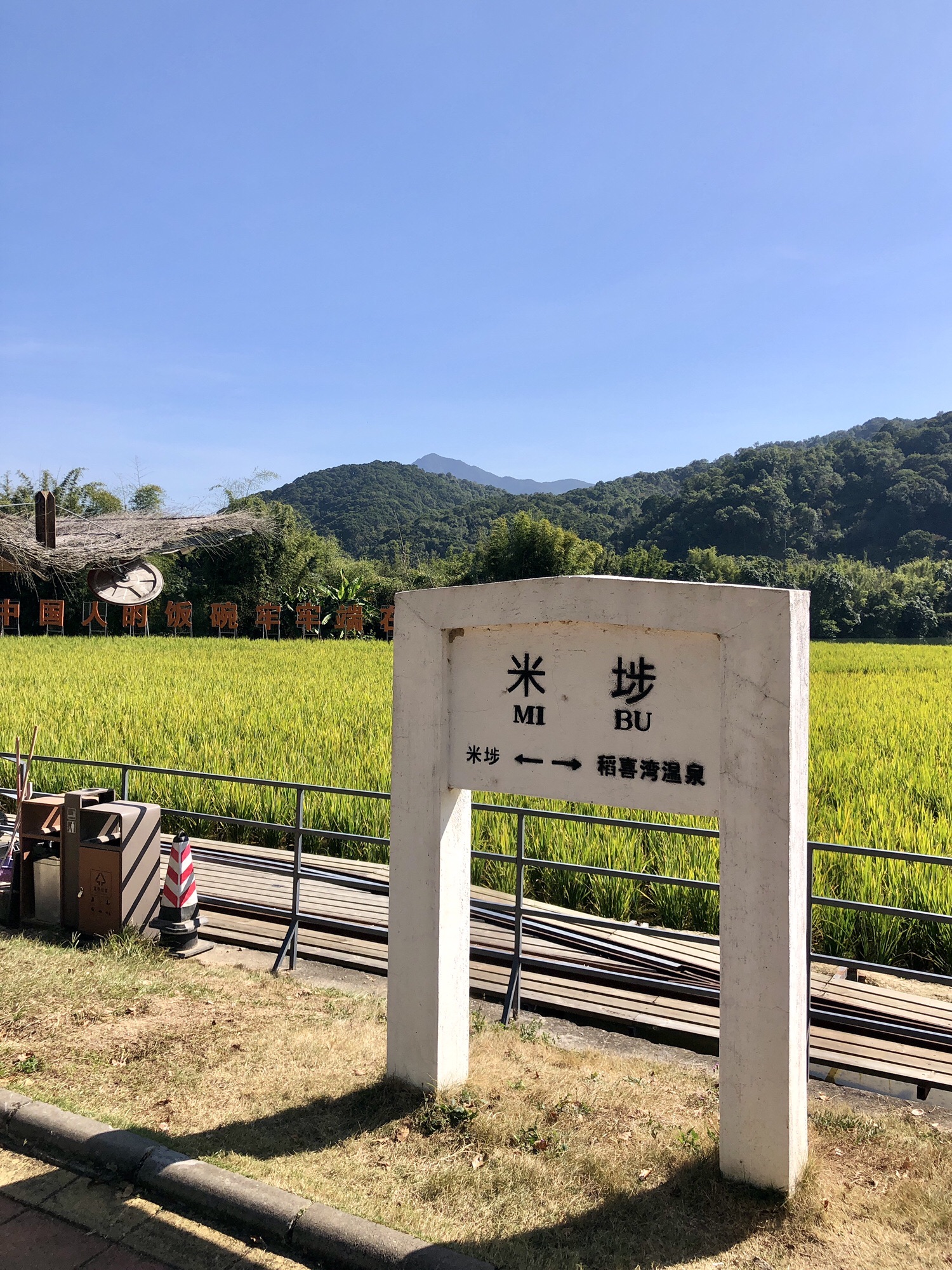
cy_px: 635
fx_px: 1027
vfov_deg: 63.4
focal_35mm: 28
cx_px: 476
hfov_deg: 49.7
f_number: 1.8
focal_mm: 4
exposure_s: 1/2183
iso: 20
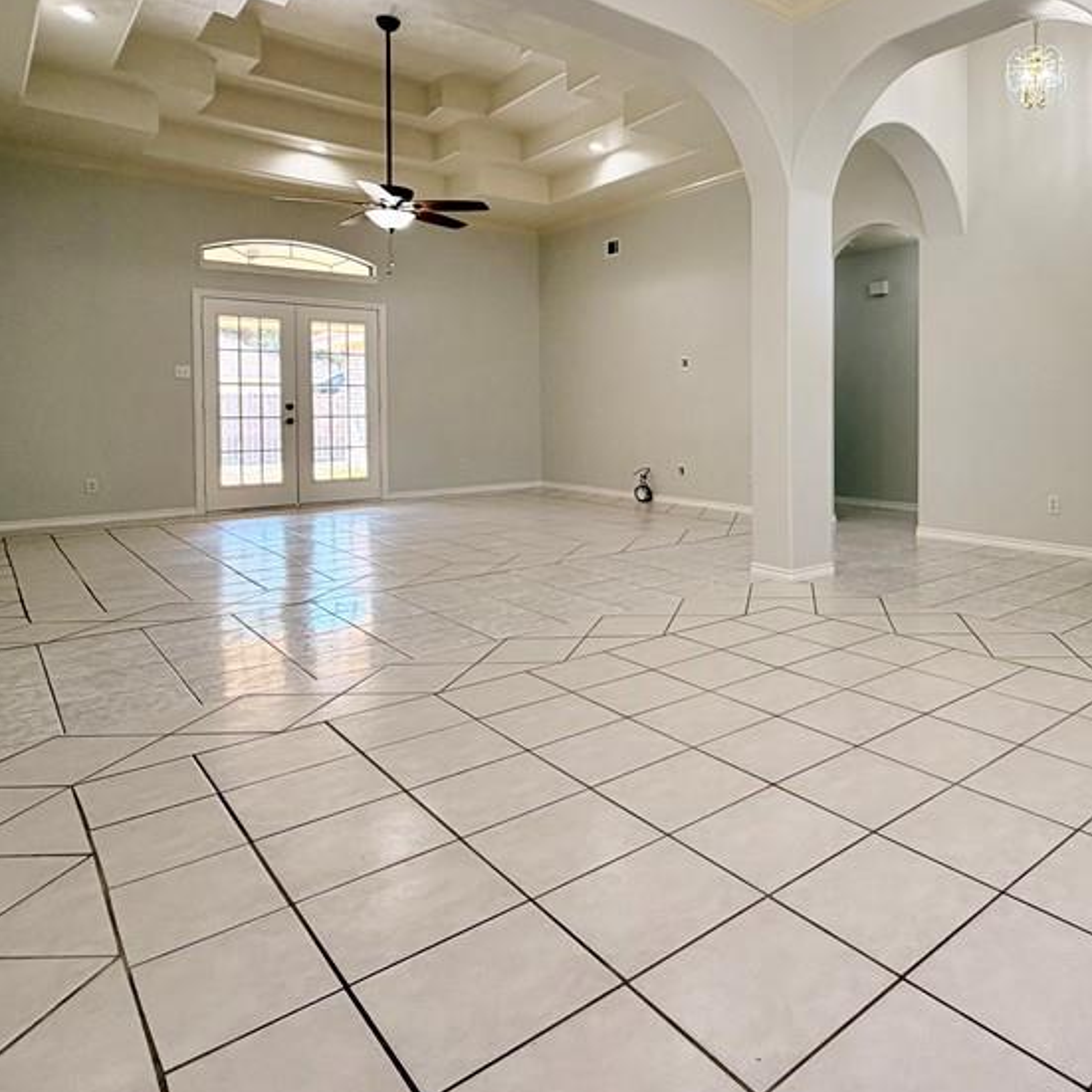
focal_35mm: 23
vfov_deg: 66.5
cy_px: 424
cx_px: 809
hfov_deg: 63.6
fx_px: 821
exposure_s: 1/120
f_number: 2.2
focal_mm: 2.22
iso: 100
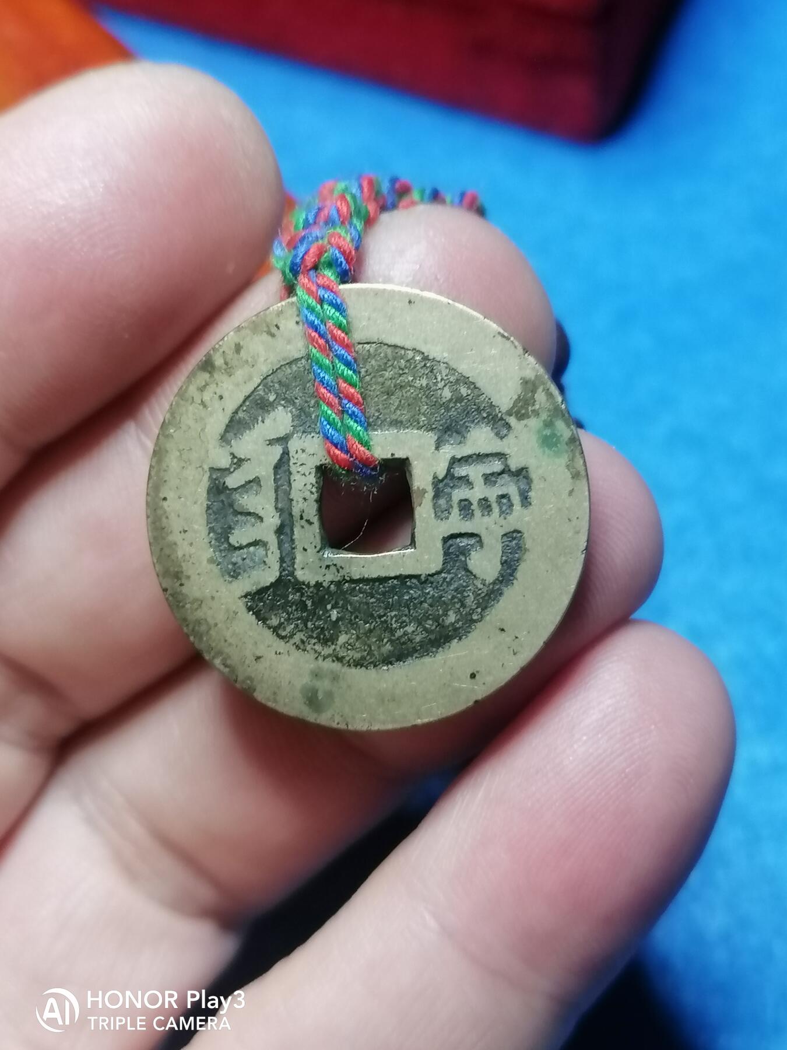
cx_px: 394
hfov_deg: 27.5
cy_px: 525
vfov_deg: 36.2
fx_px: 1607
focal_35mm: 53
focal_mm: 5.4
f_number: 1.8
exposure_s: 1/33.3
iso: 250
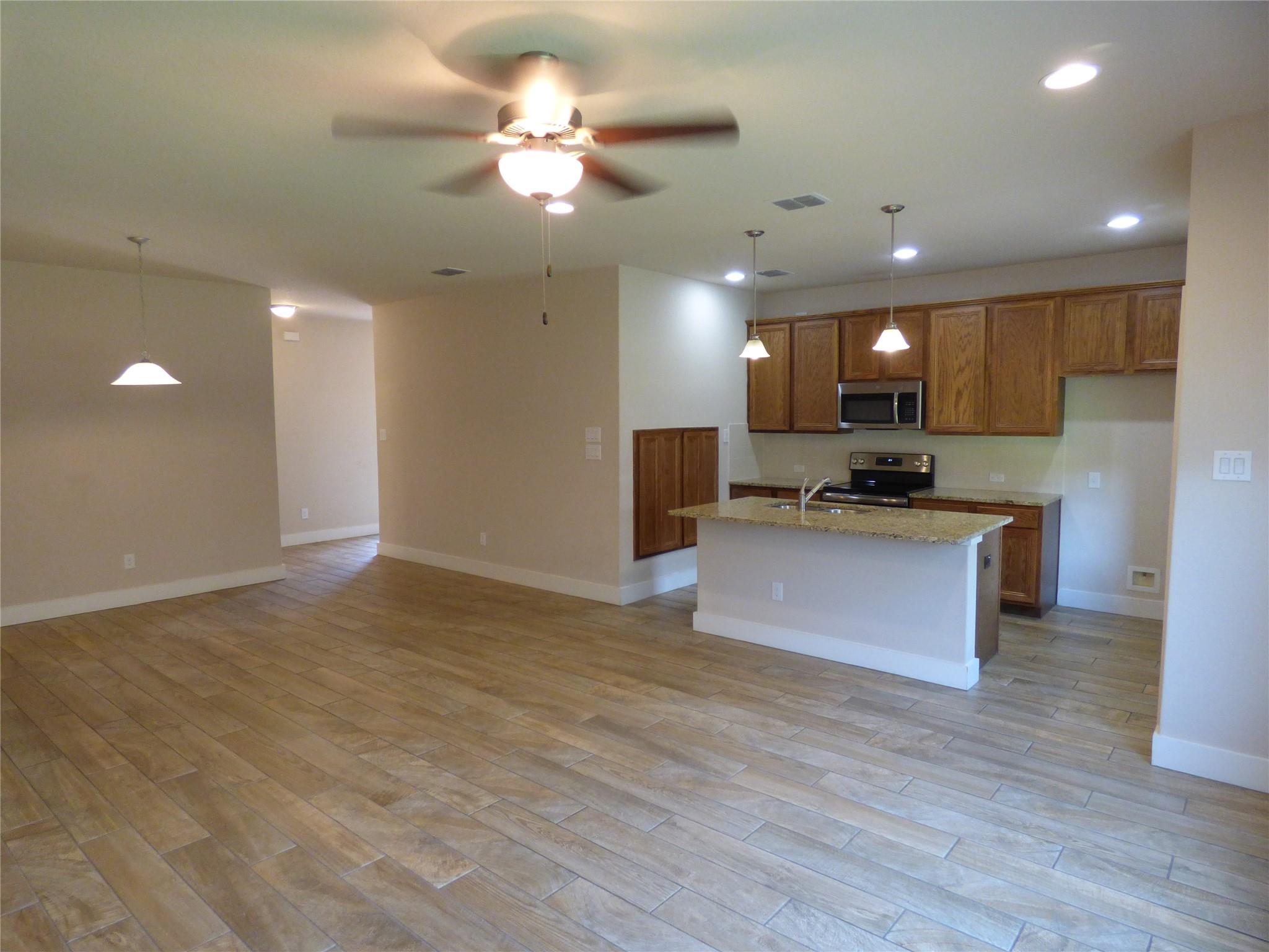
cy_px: 476
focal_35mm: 20
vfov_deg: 66.0
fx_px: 733
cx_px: 634
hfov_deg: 81.7
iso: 400
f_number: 2.8
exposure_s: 1/50
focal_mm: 3.58
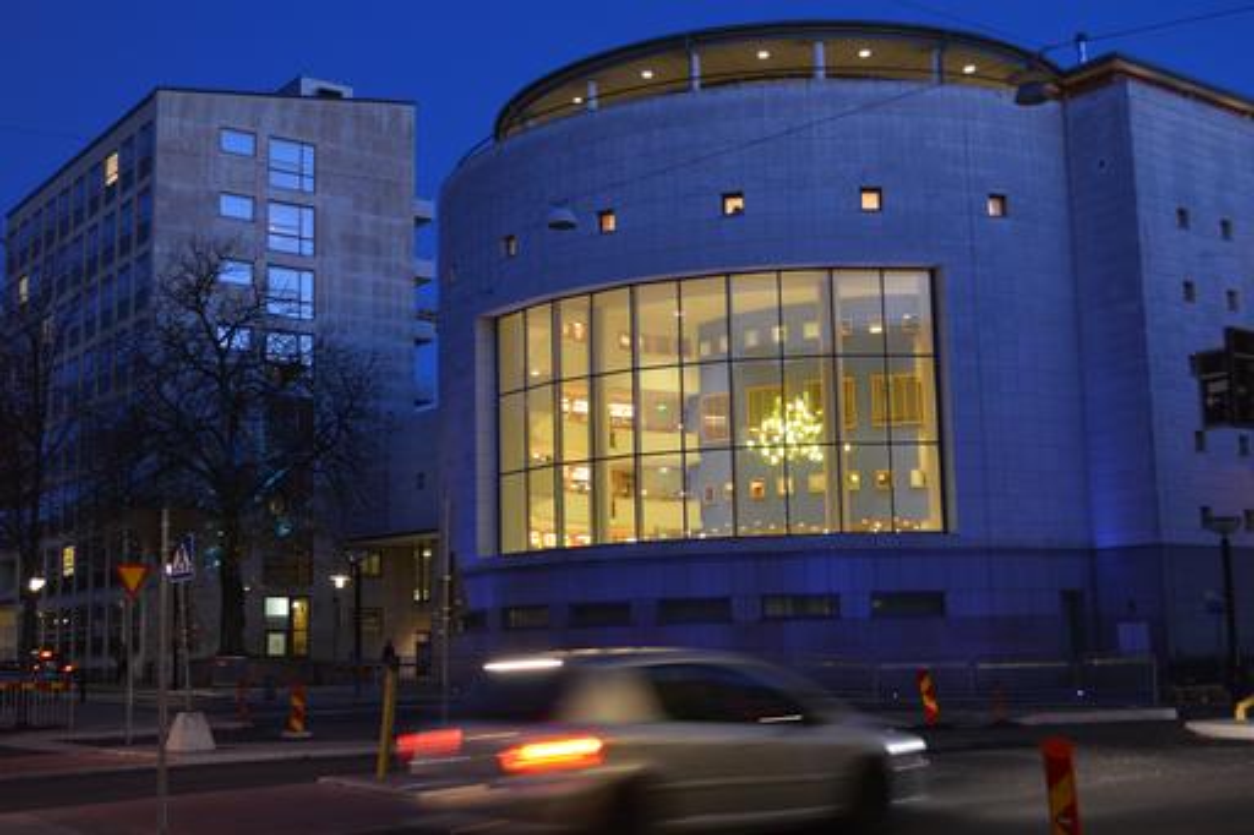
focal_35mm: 45
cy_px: 418
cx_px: 627
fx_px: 1567
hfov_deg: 43.6
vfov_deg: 29.8
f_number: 5.6
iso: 800
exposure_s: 1/6
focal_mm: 30
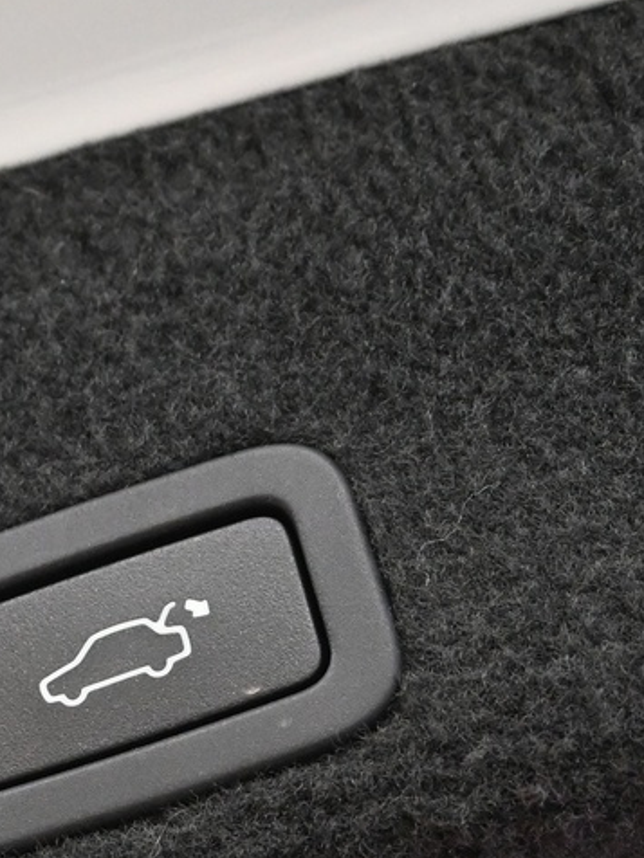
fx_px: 2740
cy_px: 662
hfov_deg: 13.3
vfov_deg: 17.7
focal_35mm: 110
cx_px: 92
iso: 3200
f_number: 4
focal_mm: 22.5
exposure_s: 1/160
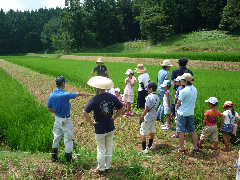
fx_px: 229
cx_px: 120
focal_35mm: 33
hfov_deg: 55.4
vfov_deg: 42.9
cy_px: 90
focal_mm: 5.5
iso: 80
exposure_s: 1/800
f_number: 2.8
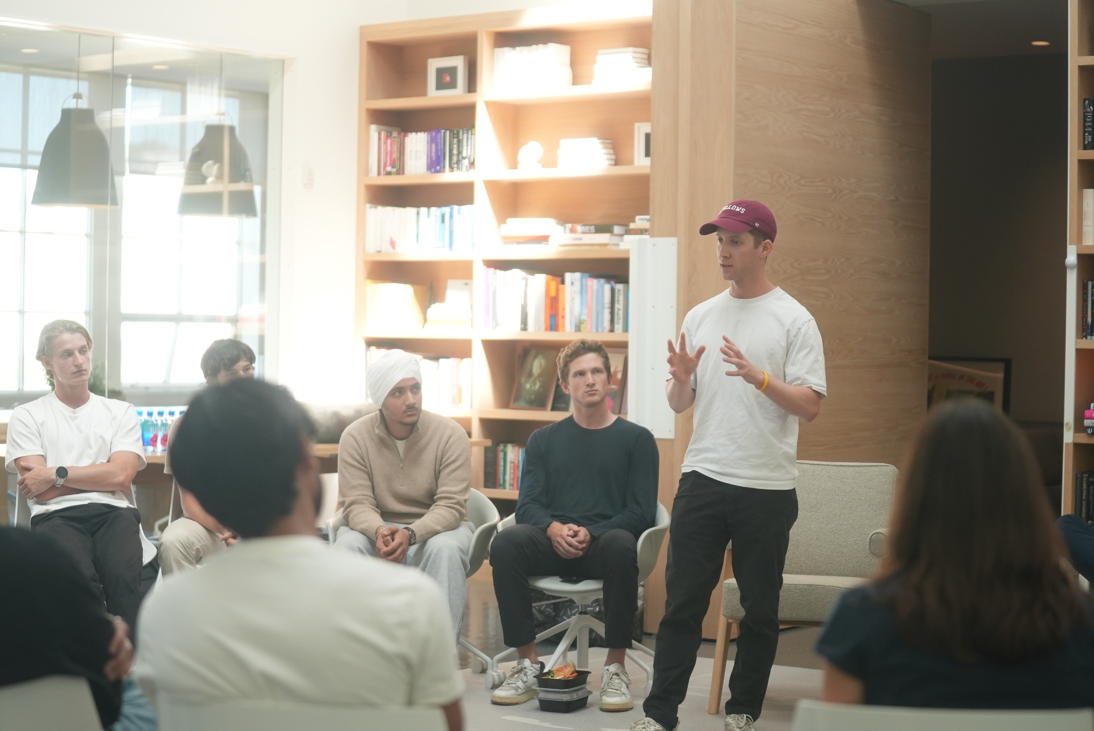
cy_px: 366
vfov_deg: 19.5
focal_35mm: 70
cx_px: 547
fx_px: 2128
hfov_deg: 28.8
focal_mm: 70
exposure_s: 1/200
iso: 2000
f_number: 2.8
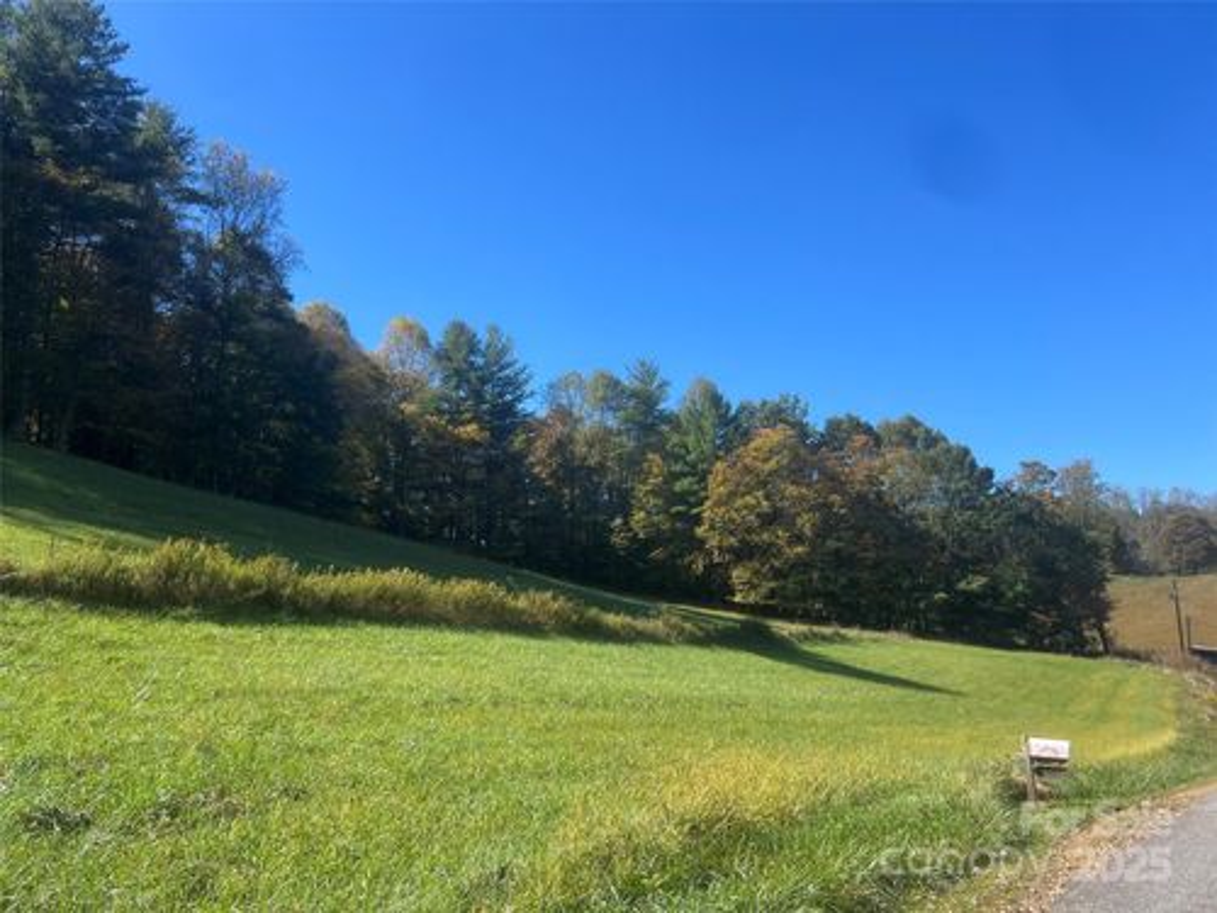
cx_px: 608
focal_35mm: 26
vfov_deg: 53.1
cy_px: 456
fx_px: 914
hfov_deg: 67.3
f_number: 1.5
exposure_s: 1/2299
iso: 50
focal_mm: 5.7
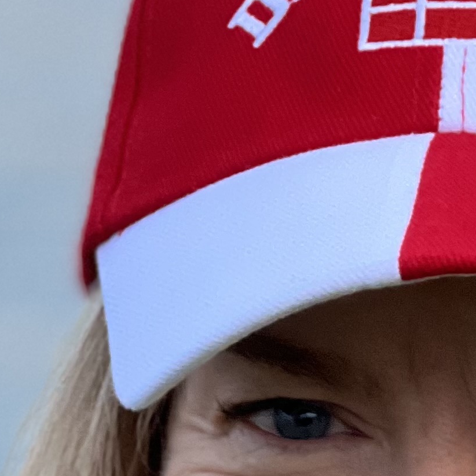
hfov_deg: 5.2
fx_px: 5196
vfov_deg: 5.2
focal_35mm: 334
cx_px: 469
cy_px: 536
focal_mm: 9
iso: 250
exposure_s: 1/63
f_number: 2.8
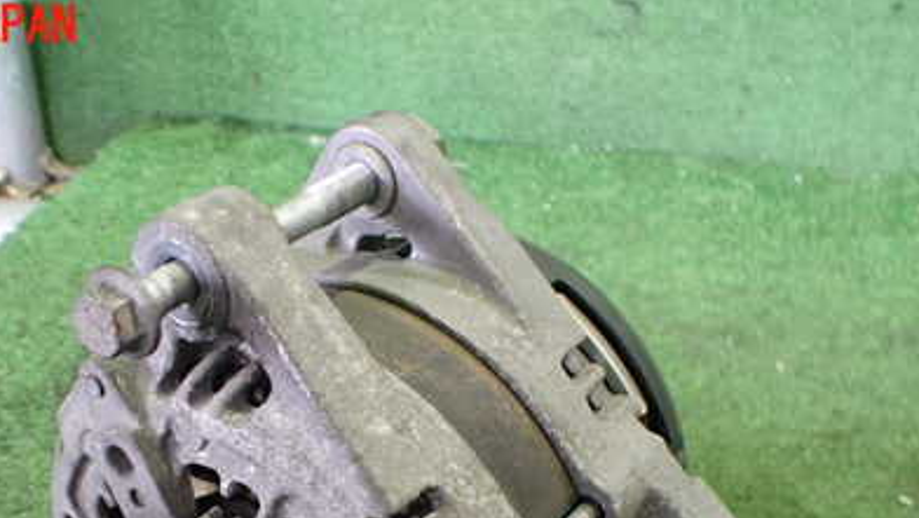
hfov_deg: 41.1
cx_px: 354
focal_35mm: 50
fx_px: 1219
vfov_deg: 23.0
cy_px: 525
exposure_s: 1/40
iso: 800
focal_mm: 5.4
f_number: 2.3
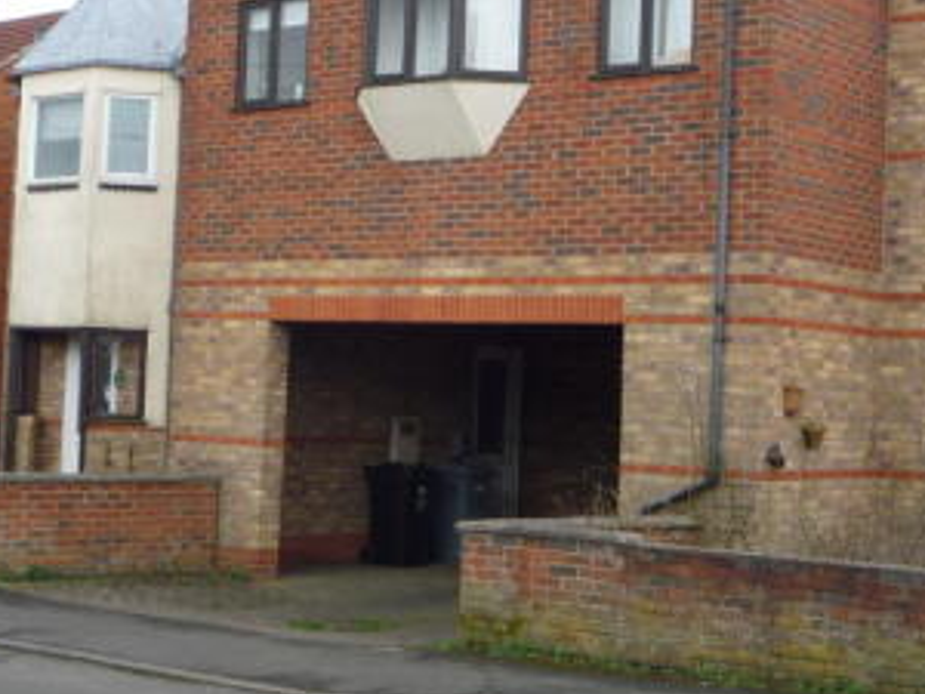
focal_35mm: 70
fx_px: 1871
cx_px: 464
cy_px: 301
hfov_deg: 27.8
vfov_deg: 21.0
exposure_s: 1/80
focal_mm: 6.3
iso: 100
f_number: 3.7
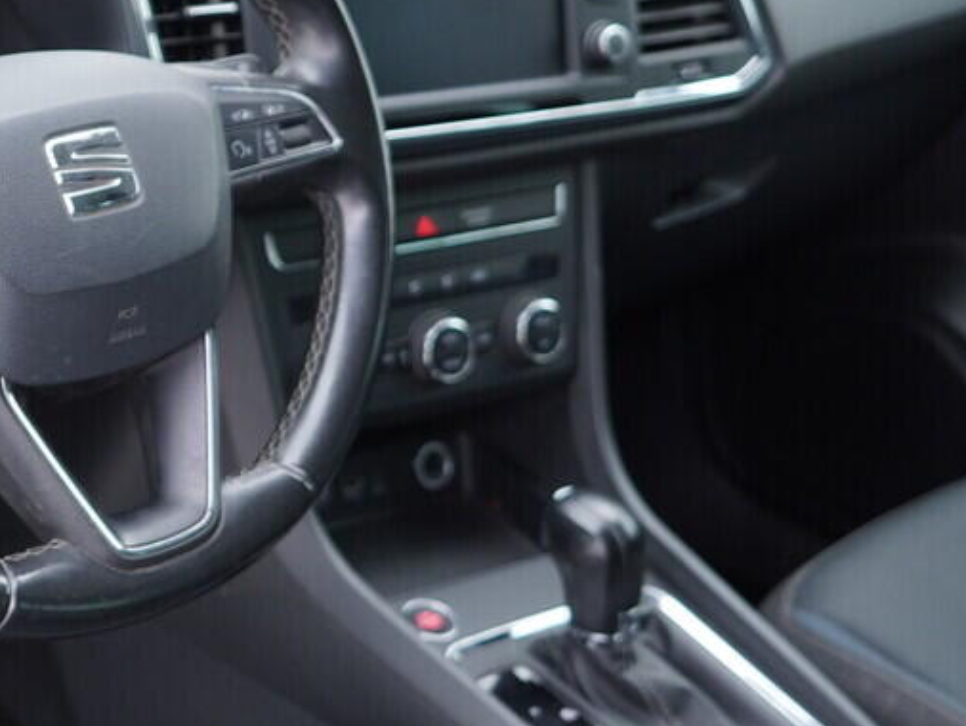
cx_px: 57
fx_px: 1954
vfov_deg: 21.0
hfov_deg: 26.6
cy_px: 257
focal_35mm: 70
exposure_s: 1/40
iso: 250
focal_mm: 24
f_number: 2.8
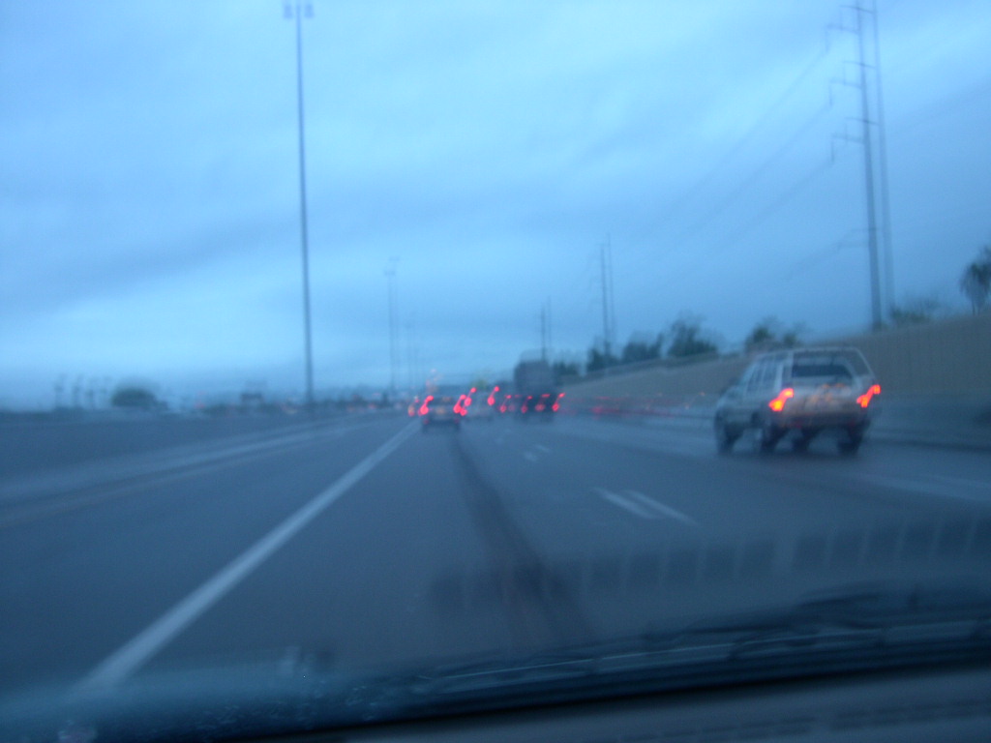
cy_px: 372
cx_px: 496
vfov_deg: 37.7
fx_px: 1088
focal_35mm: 38
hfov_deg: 49.0
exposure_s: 1/8.5
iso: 100
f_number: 2.8
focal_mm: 8
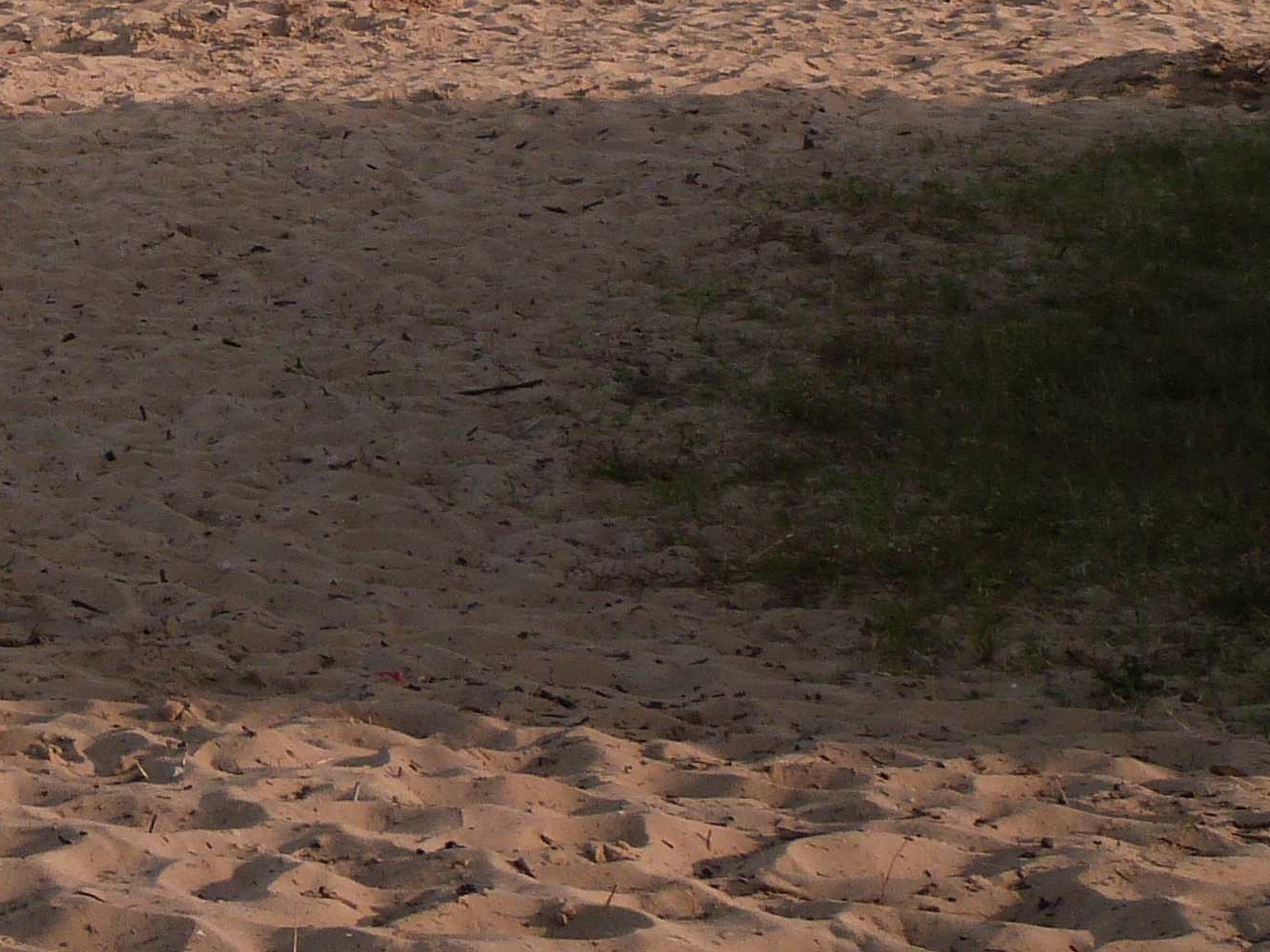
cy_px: -399
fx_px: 5026
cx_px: -595
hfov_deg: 13.6
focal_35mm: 137
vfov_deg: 10.5
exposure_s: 1/320
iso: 100
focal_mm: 8.3
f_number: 5.6
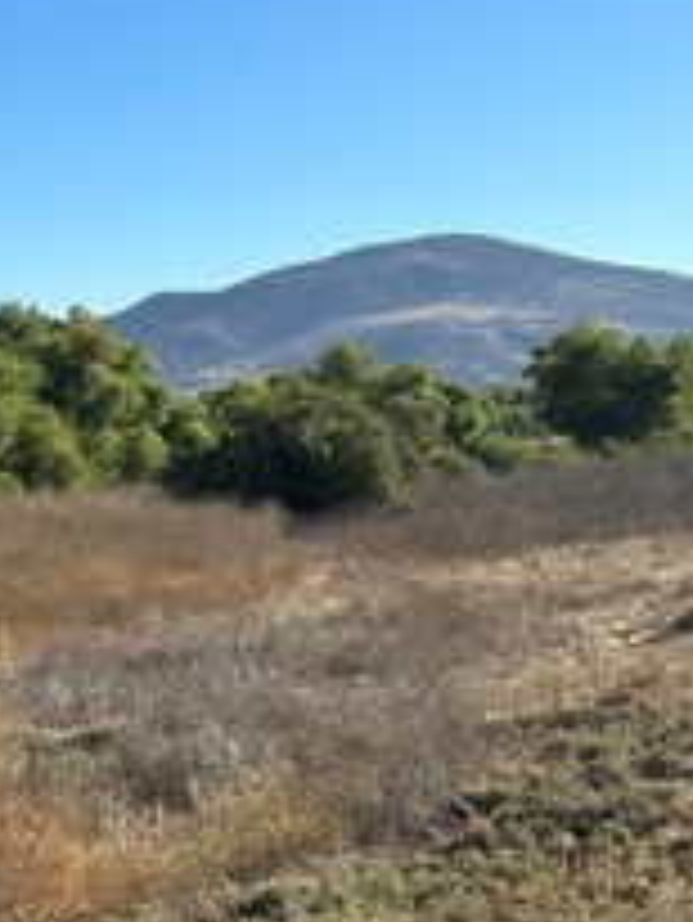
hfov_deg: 18.2
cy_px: 616
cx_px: -234
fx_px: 2000
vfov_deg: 25.8
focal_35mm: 75
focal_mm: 6.86
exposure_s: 1/3717
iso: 80
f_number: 1.78
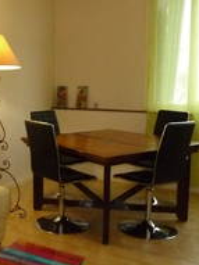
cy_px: 132
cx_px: 7
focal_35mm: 51
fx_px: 391
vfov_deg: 37.5
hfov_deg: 27.2
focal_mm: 4.8
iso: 1600
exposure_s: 1/100
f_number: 3.2
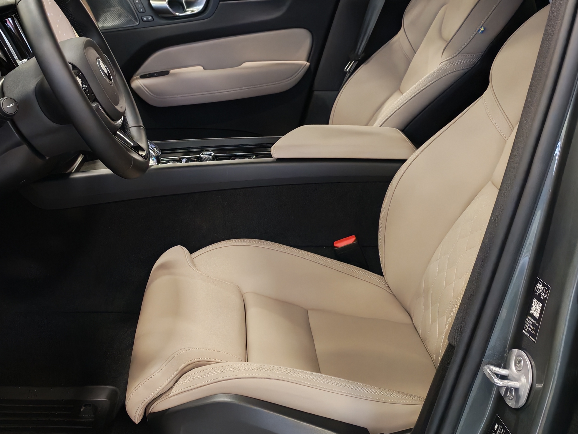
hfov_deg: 37.8
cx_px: 196
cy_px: 179
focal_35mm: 50
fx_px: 835
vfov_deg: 29.1
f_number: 1.9
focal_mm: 6.12
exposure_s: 1/100
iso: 981
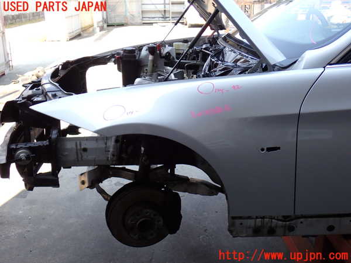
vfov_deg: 35.1
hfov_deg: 45.8
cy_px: 132
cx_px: 176
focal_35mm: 41
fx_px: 416
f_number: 2.8
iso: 100
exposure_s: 1/125
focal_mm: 7.31
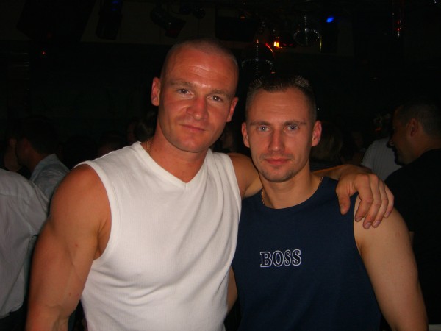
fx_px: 484
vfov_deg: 37.7
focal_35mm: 38
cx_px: 220
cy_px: 166
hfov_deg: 49.0
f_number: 2.8
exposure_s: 1/60
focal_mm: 7.9
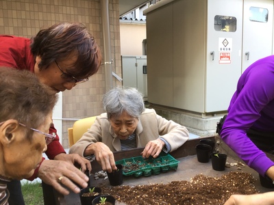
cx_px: 137
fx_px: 245
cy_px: 102
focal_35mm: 31
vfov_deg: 45.4
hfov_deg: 58.4
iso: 32
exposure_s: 1/50
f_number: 2.4
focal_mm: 3.3
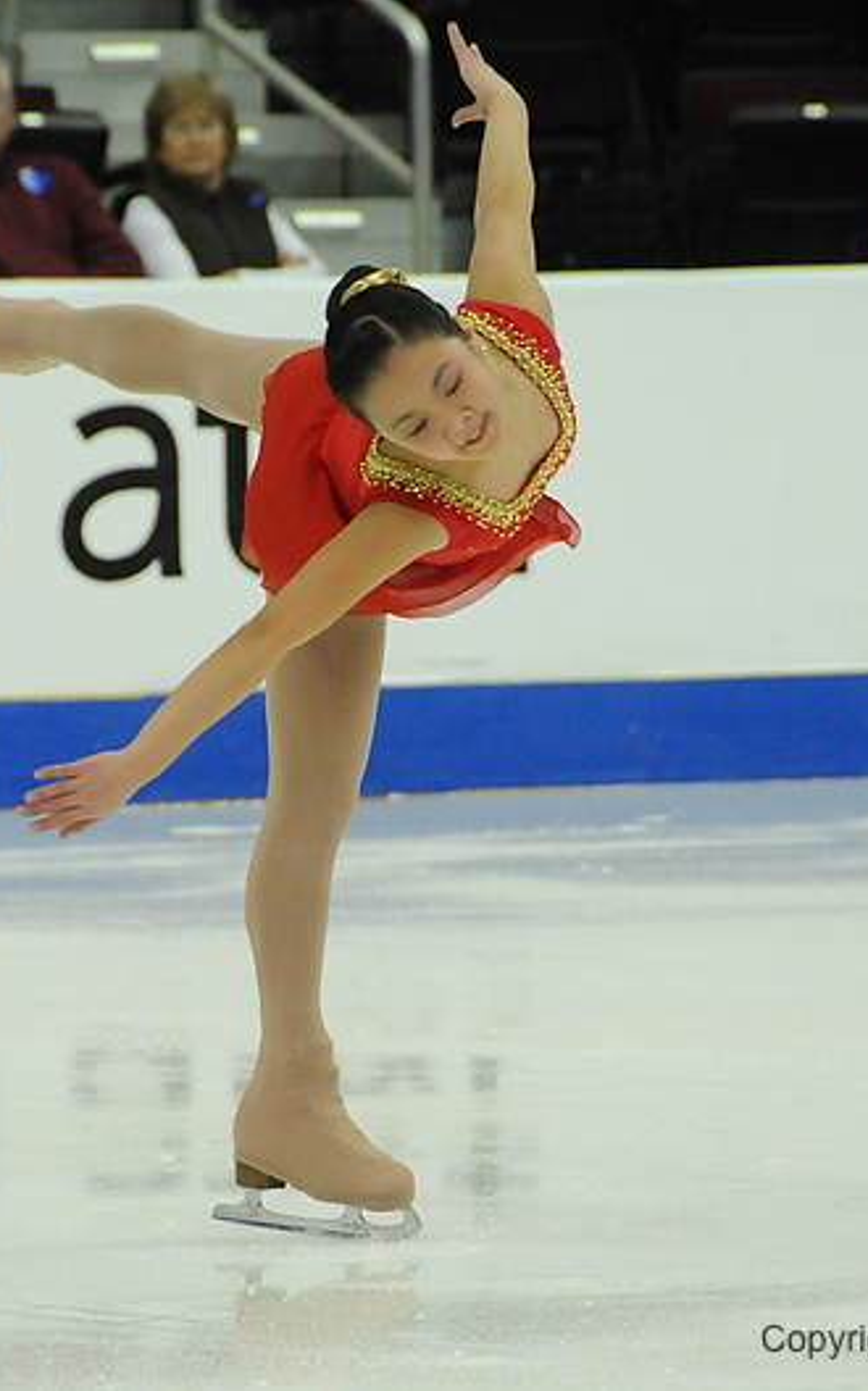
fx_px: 17510
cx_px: 350
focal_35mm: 462
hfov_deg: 2.8
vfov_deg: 4.6
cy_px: 696
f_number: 5.6
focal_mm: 200
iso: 3200
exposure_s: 1/1000
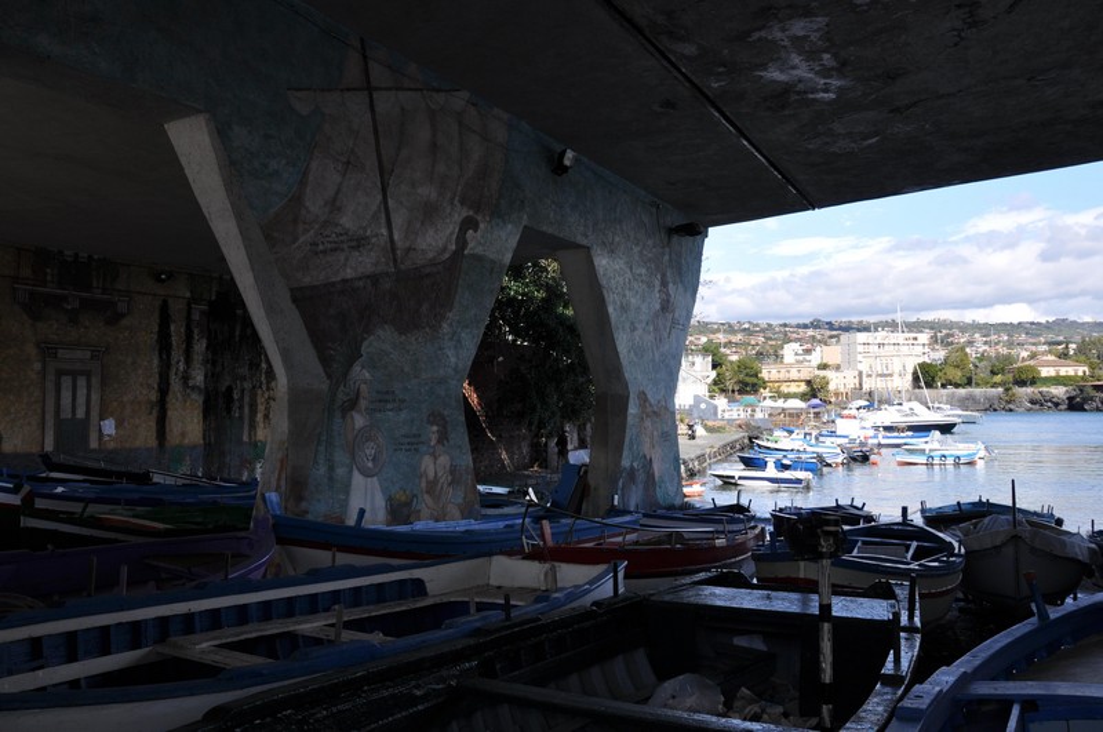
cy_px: 366
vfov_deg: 47.8
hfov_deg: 67.5
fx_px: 826
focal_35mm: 27
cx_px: 552
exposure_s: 1/400
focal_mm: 18
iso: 250
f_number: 9
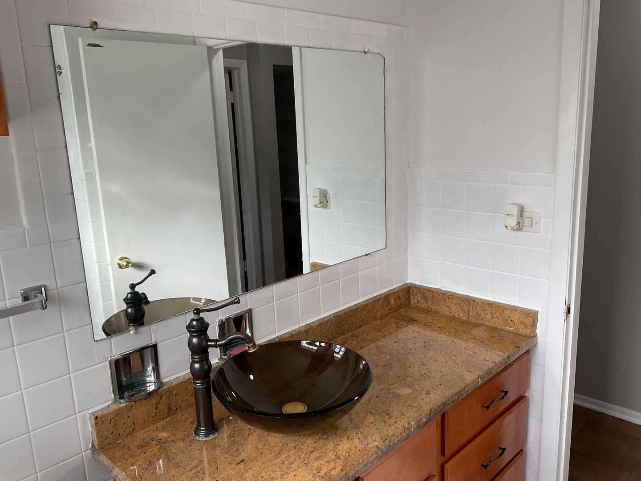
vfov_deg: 48.2
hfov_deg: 61.7
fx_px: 537
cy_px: 240
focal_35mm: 29
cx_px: 320
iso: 40
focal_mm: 3
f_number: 1.8
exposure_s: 1/120
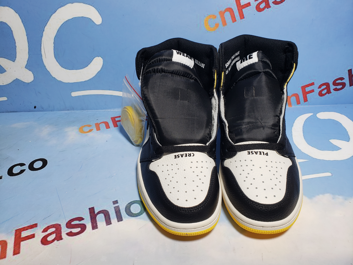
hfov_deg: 67.3
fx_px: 265
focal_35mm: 26
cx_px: 176
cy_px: 132
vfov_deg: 53.1
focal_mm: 4.3
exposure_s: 1/159
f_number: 2.4
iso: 50
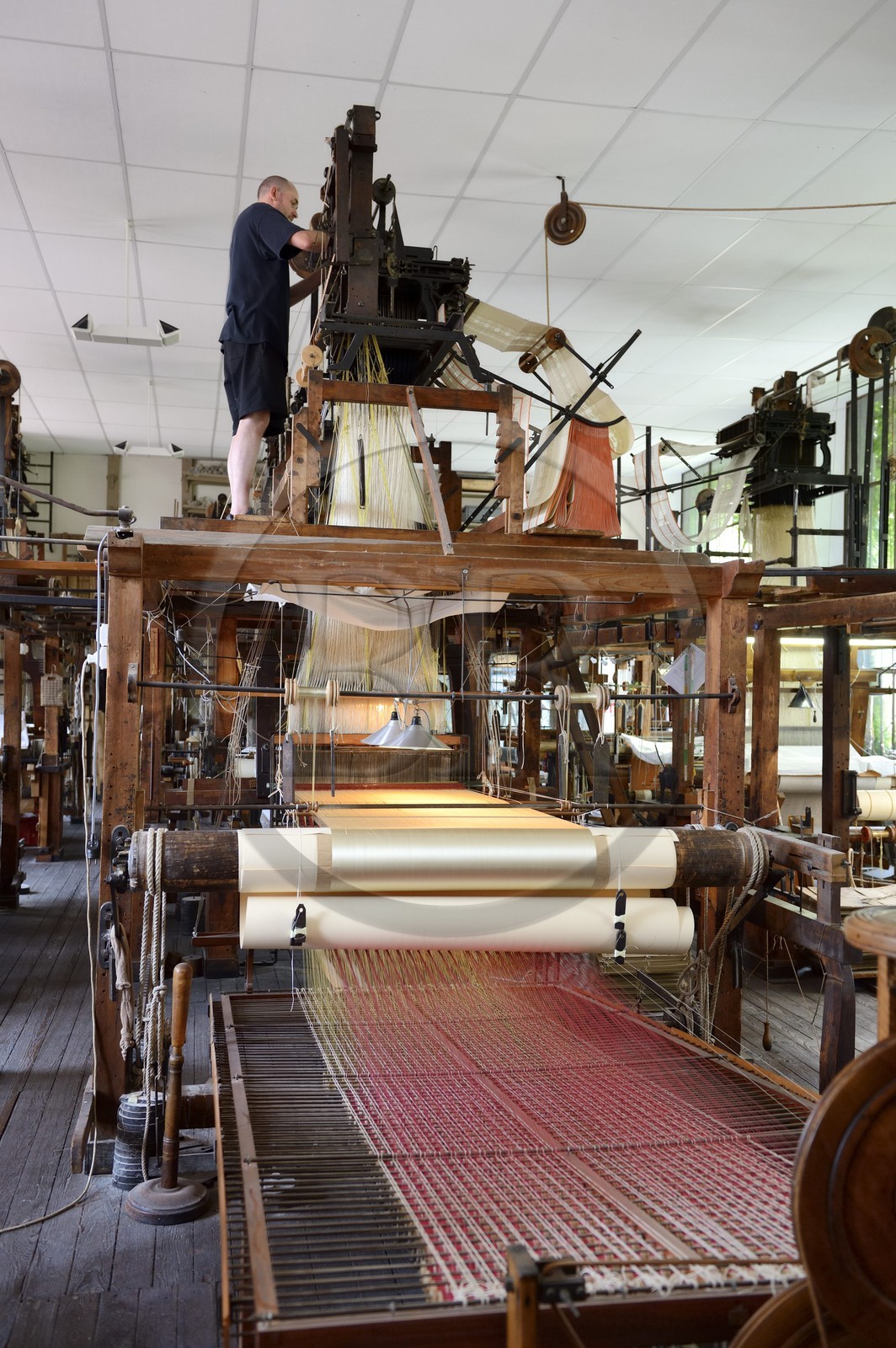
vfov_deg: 55.8
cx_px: 448
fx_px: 1271
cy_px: 674
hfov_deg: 38.8
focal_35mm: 34
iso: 800
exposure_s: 1/60
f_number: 3.5
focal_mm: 34
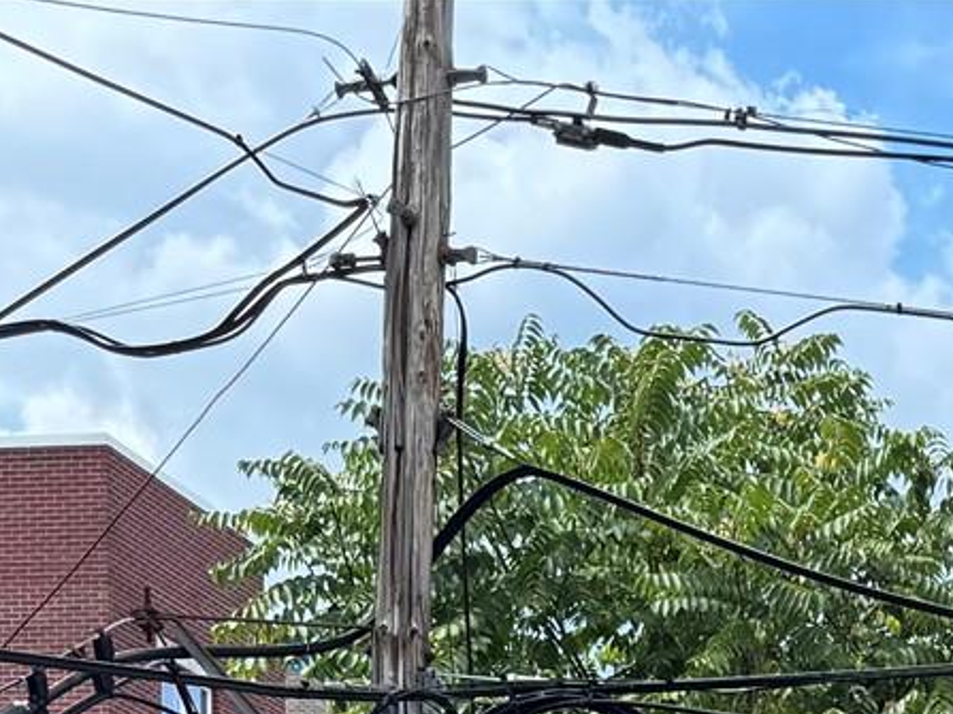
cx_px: 1156
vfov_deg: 11.5
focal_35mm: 110
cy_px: 1633
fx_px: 3028
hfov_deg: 17.1
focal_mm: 6.76
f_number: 1.78
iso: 80
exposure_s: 1/1261
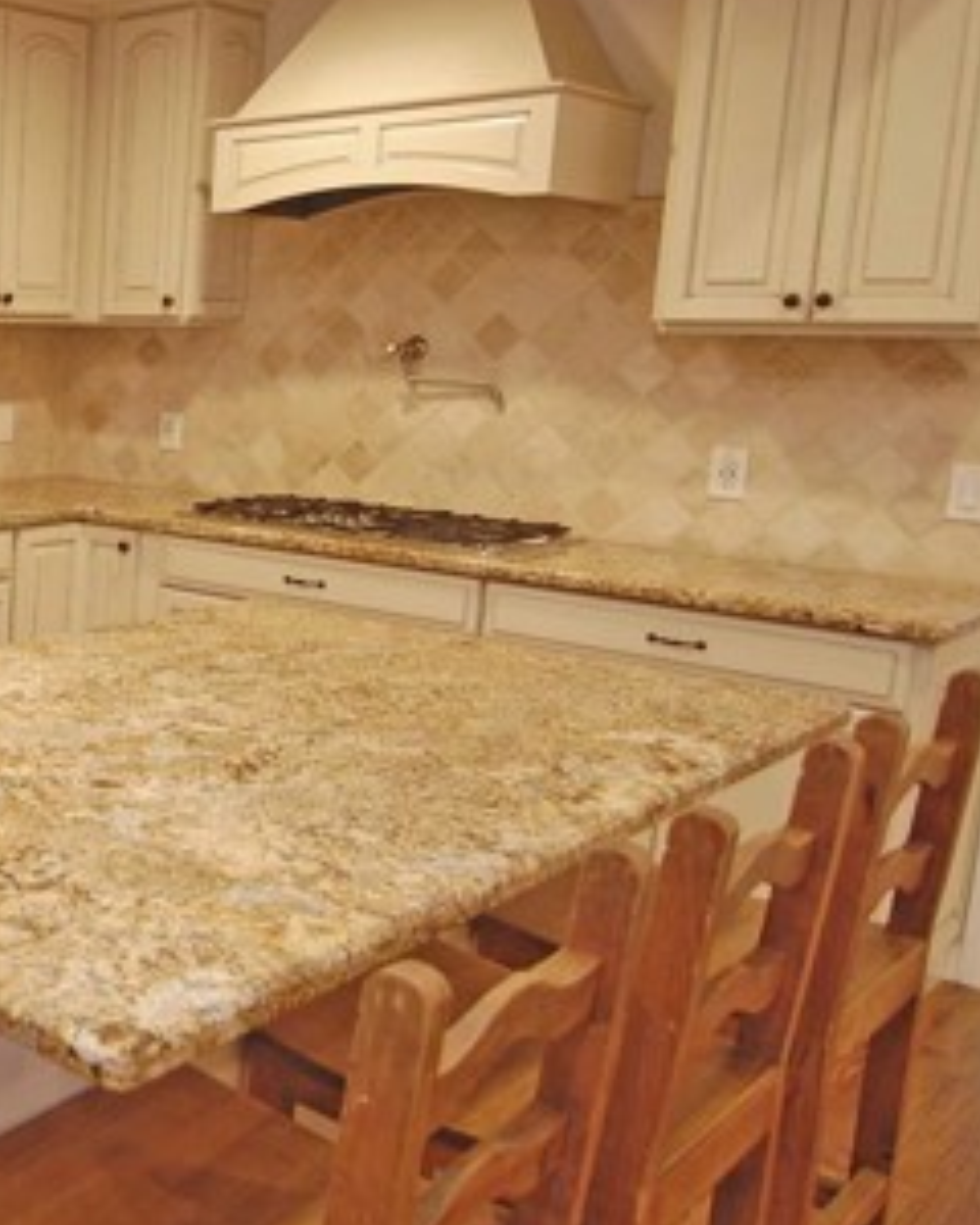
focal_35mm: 39
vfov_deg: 46.8
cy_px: 541
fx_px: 1414
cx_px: -241
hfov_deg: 31.1
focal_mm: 13
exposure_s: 1/30
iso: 450
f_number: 2.8
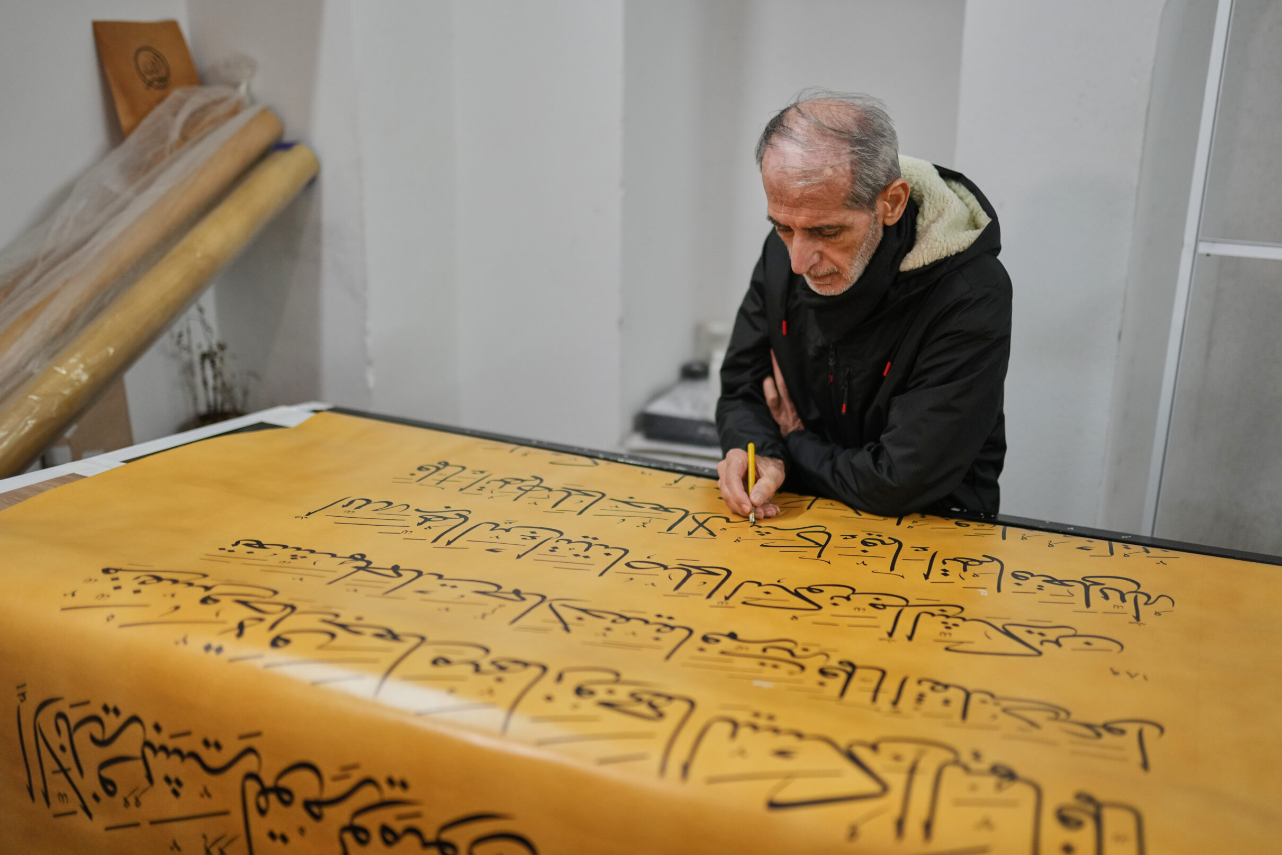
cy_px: 415
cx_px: 640
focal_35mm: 37
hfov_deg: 51.9
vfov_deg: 35.9
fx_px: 1318
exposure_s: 1/640
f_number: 1.4
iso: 1000
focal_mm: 35
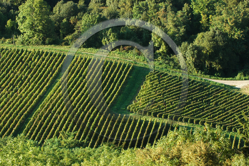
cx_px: 124
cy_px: 83
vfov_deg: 8.7
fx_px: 1088
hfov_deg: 13.1
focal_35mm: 158
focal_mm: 105
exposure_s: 1/125
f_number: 7.1
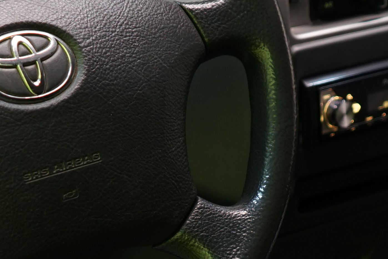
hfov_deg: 17.1
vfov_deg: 11.3
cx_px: 167
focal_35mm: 120
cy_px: 260
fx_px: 1293
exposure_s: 1/30
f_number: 3.5
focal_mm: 28
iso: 400
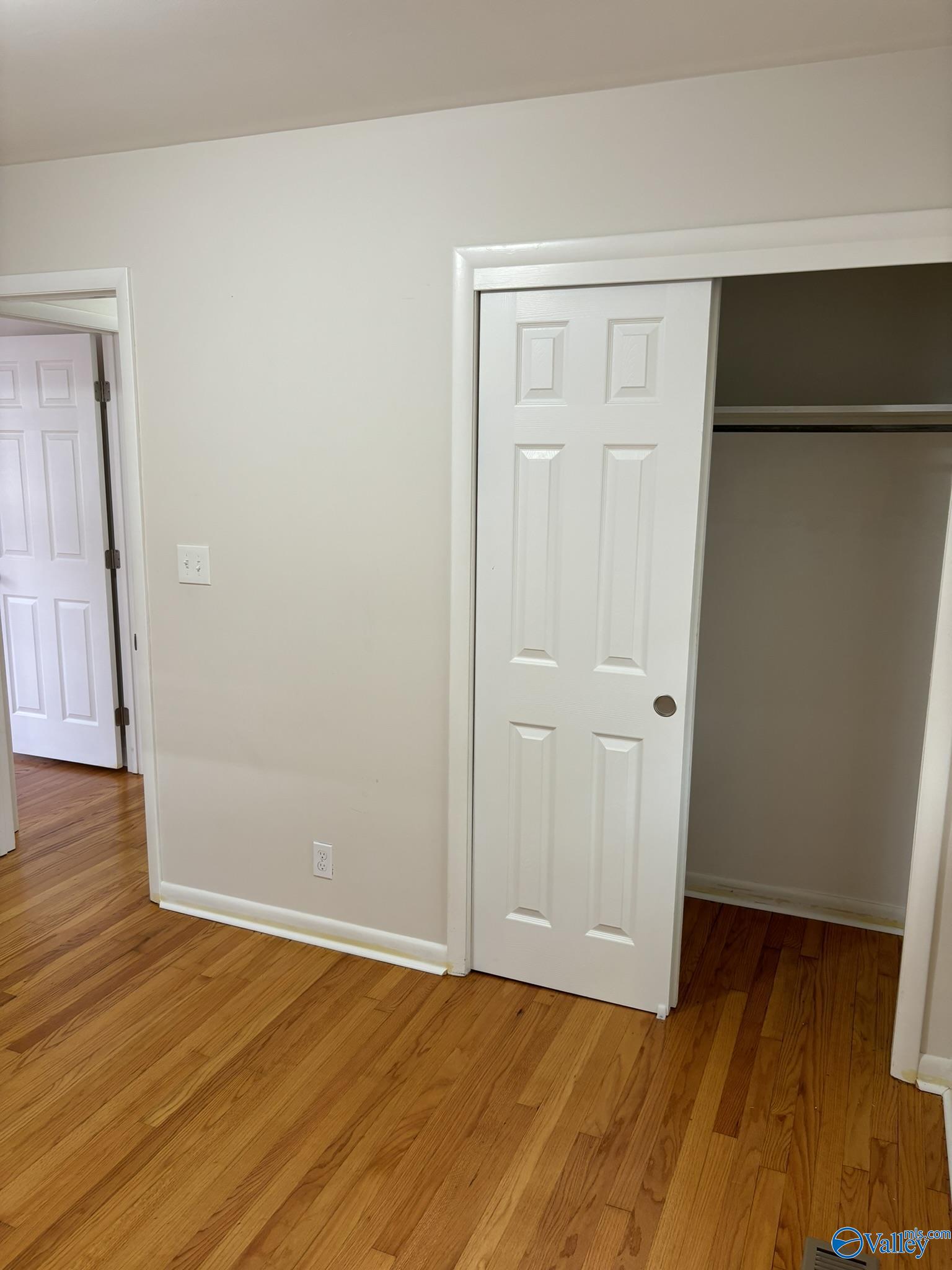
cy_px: 635
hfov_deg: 53.1
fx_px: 953
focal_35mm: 26
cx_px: 476
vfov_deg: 67.3
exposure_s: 1/60
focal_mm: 5.96
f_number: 1.6
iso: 125
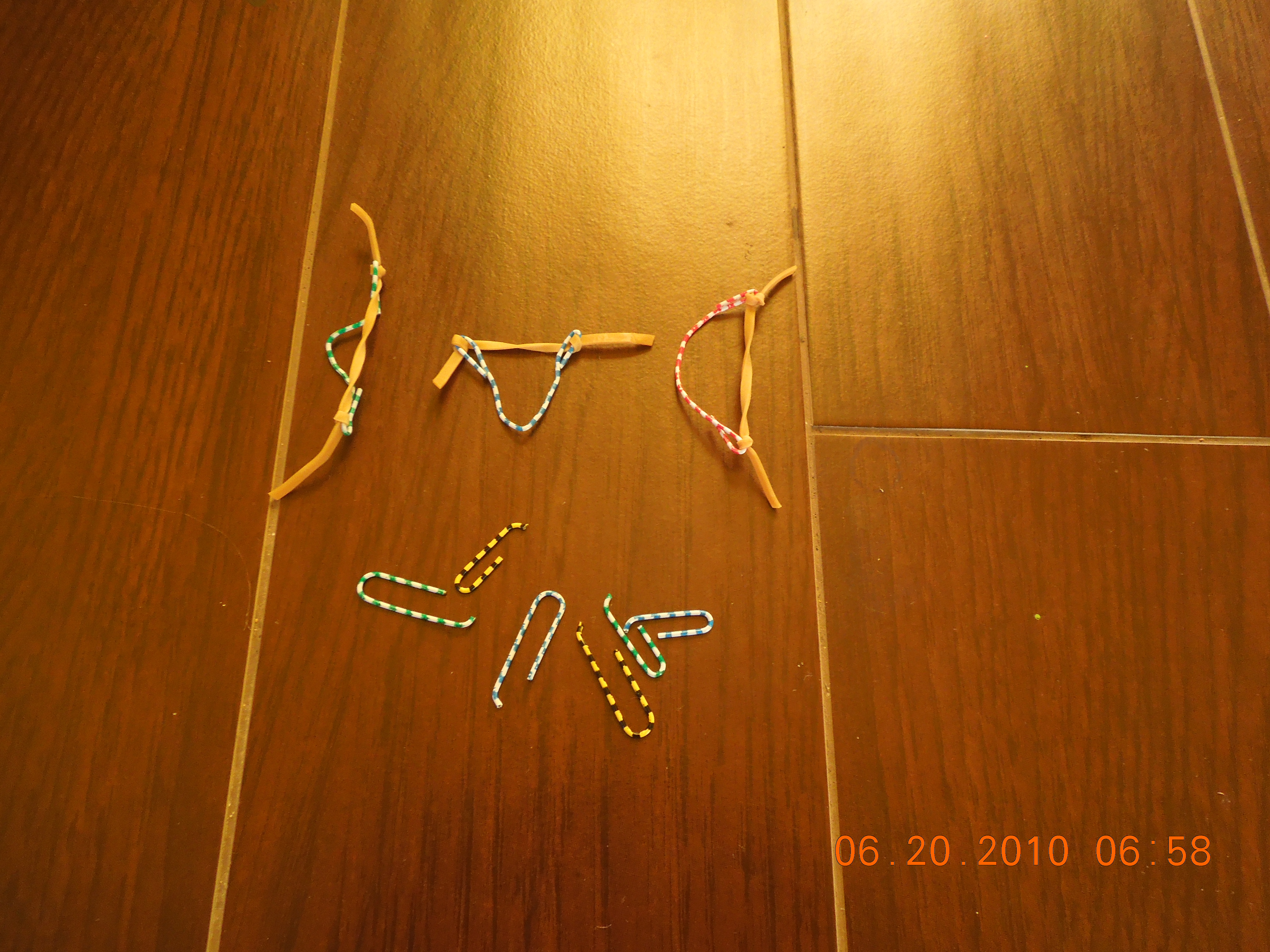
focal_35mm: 25
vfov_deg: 54.9
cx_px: 635
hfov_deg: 69.4
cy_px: 476
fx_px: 917
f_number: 3.3
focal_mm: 4.5
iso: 400
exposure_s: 1/15
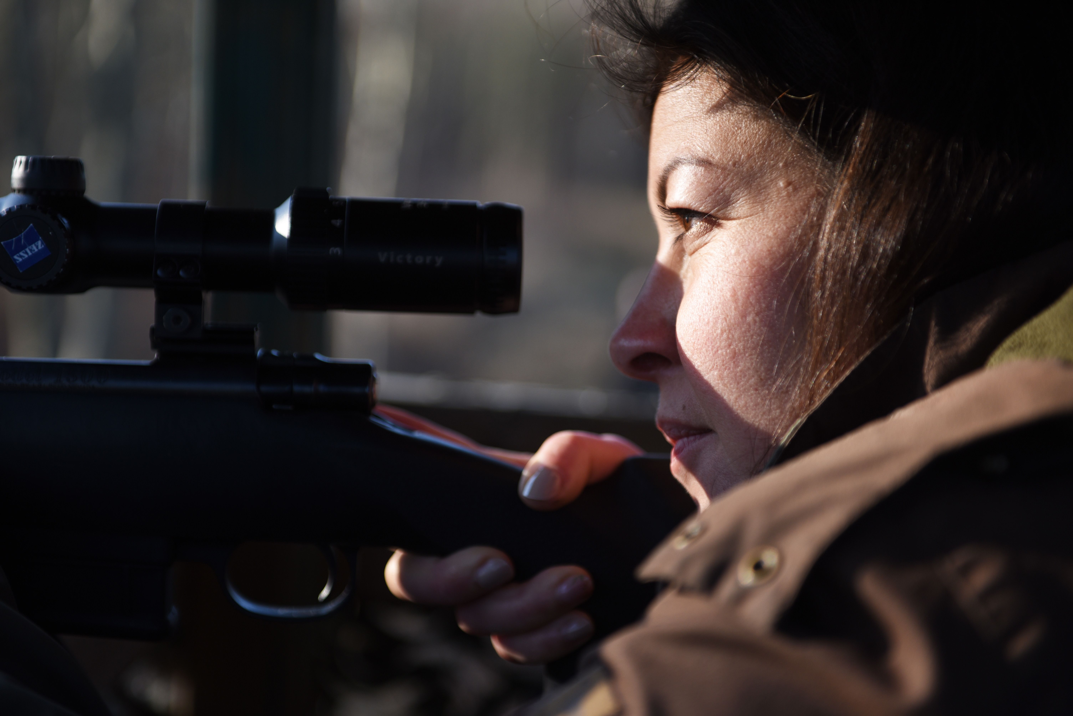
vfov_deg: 19.5
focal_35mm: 70
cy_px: 358
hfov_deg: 28.8
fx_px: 2087
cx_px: 536
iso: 250
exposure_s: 1/1250
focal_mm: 70
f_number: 2.8
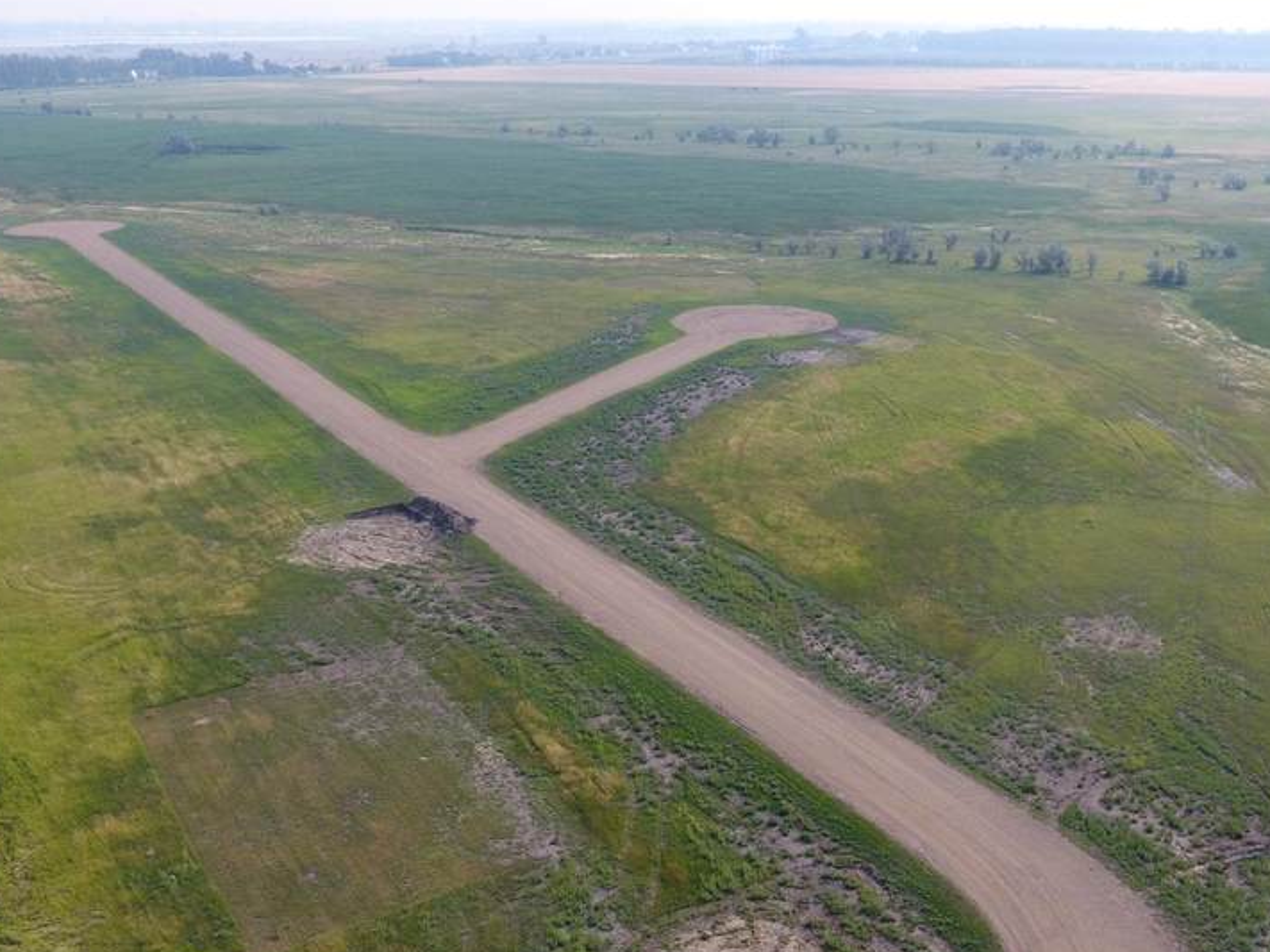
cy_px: 773
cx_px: 718
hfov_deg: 51.2
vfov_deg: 38.1
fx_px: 1321
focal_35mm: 36
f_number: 2.8
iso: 100
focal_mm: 3.61
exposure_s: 1/619
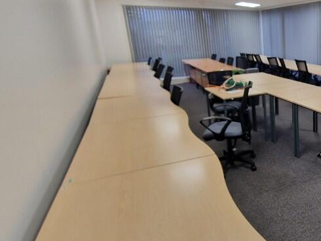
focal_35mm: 27
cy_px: 109
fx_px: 250
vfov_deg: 51.3
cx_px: 314
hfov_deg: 53.0
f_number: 2.2
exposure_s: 1/60
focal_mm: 2.2
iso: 125
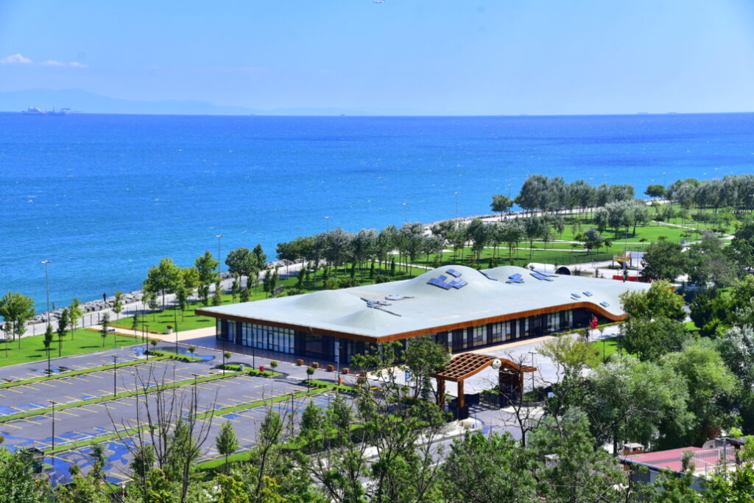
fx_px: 1299
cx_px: 377
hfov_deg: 32.4
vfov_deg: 21.9
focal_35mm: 62
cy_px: 252
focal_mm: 62
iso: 400
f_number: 6.3
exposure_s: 1/1250
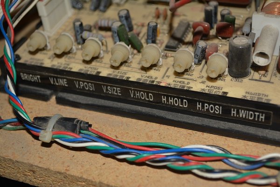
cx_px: 140
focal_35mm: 60
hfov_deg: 33.4
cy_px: 94
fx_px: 467
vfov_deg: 22.6
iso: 200
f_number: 5.6
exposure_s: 1/30
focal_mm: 40
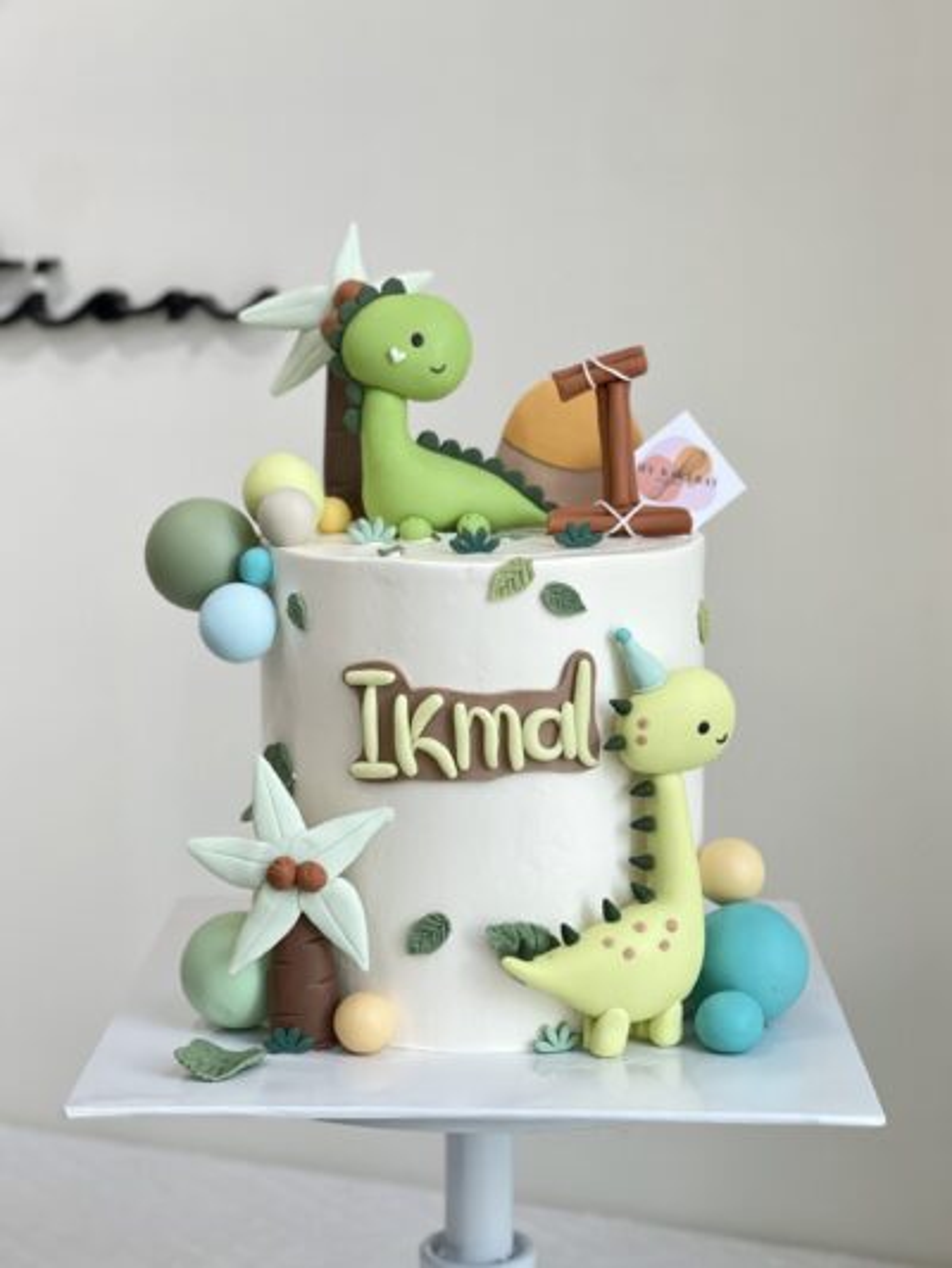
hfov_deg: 22.9
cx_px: 476
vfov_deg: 30.3
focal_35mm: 64
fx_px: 2346
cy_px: 634
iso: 100
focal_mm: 7.5
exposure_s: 1/100
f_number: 2.2
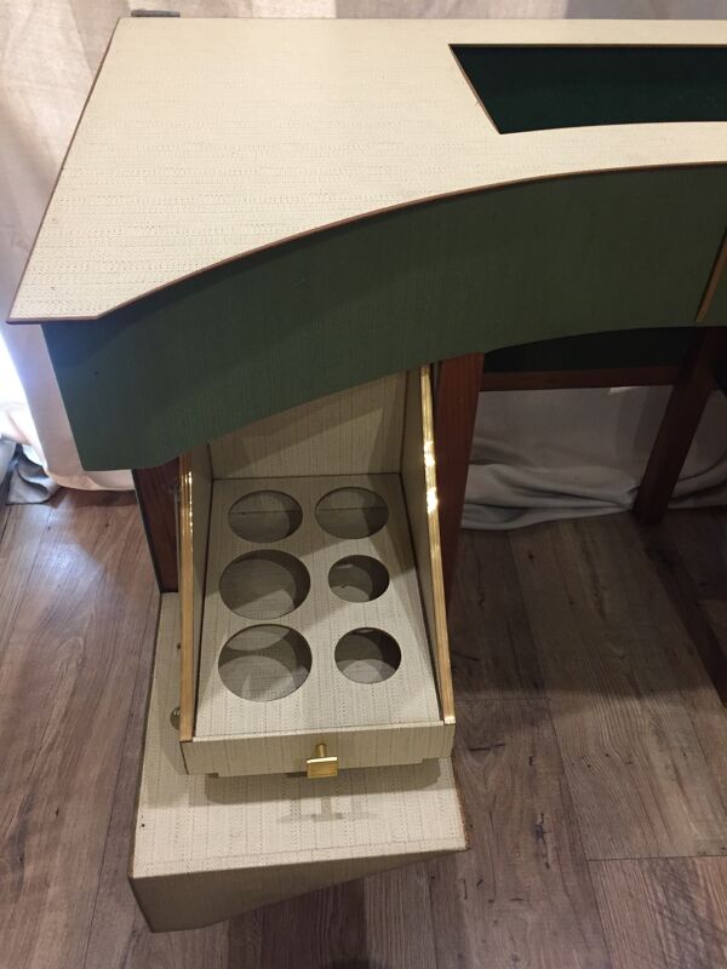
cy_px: 484
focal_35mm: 29
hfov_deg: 48.2
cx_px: 364
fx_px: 812
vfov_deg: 61.7
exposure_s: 1/33
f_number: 2.2
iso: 200
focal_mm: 4.15
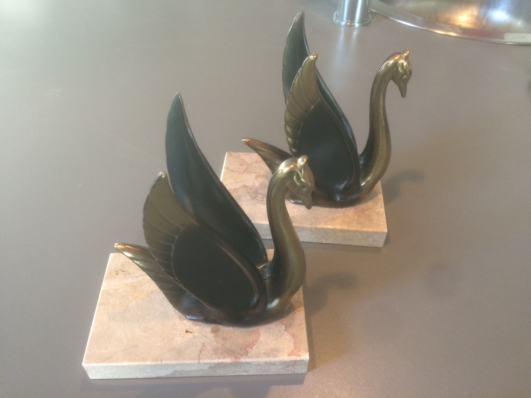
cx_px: 266
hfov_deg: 61.7
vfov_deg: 48.2
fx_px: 445
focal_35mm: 29
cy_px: 199
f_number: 2.2
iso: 160
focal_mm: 4.15
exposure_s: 1/33
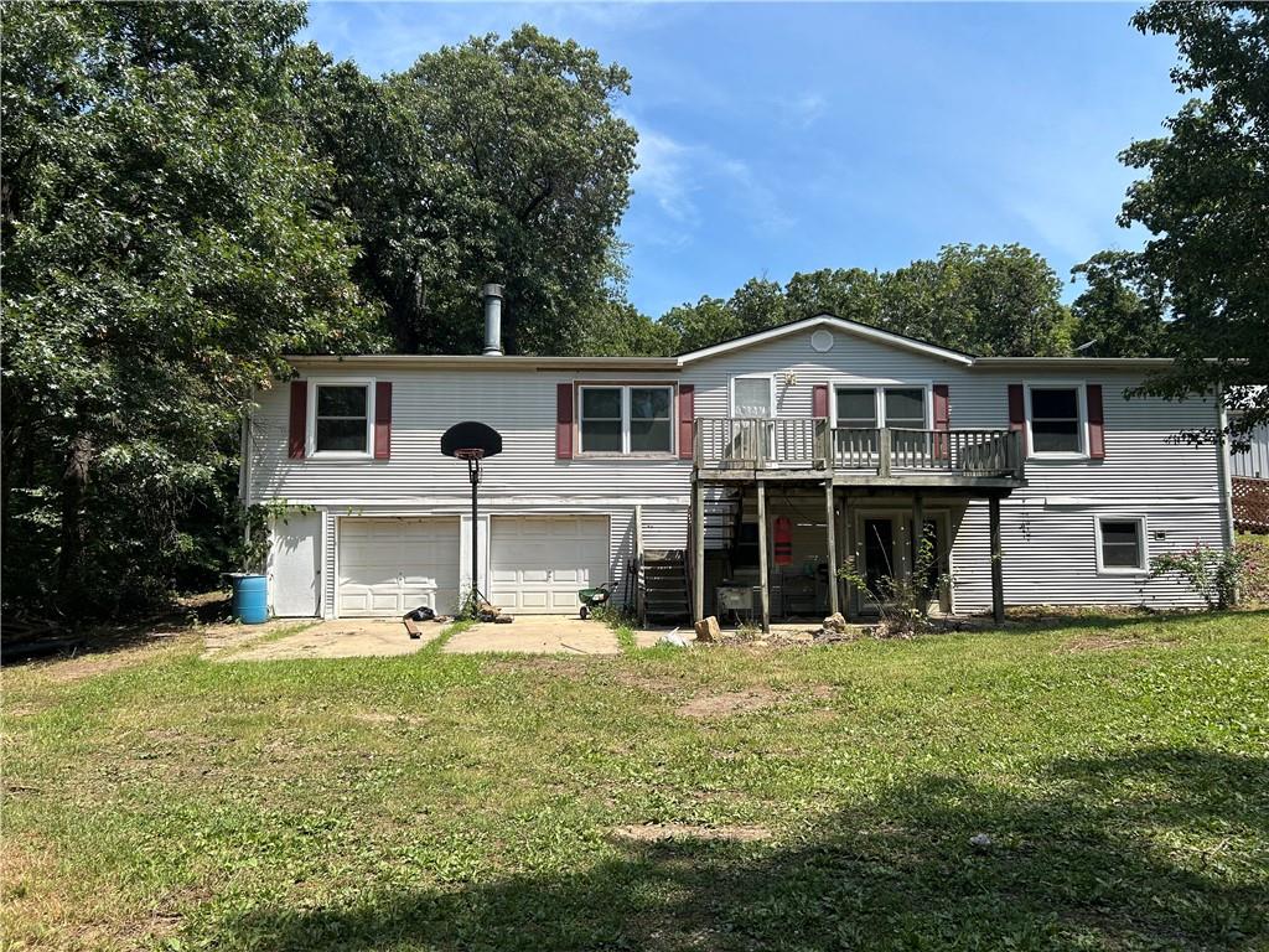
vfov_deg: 53.1
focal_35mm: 26
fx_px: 953
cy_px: 476
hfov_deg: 67.3
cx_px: 634
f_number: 1.5
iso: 50
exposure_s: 1/3257
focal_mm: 5.7
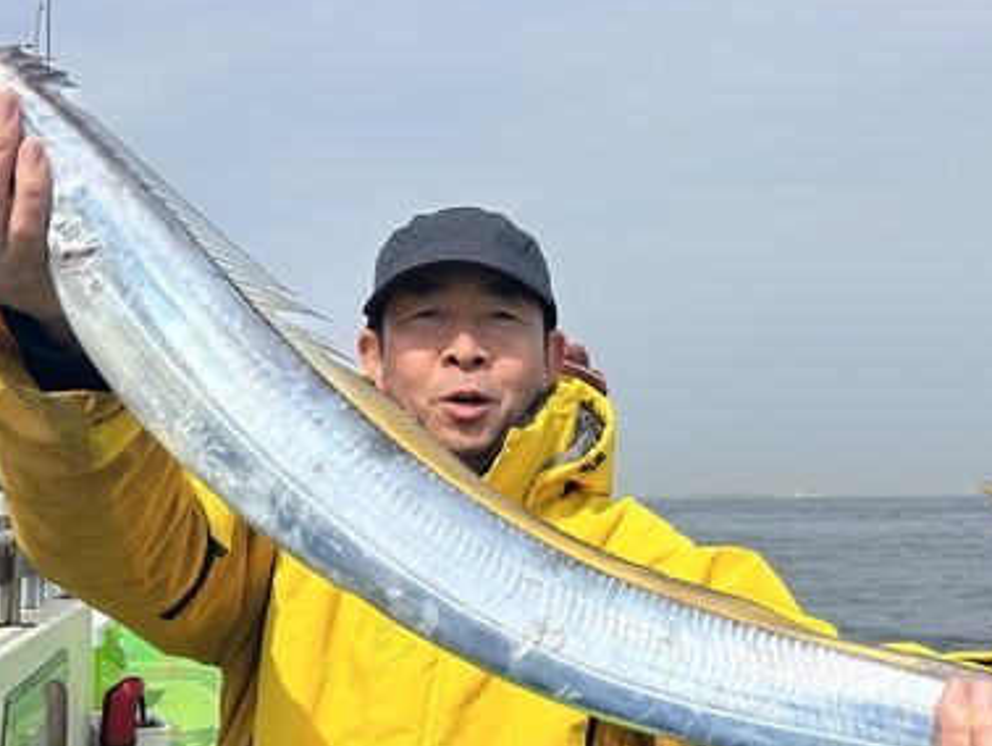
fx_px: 1262
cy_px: 536
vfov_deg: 32.4
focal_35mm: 44
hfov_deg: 42.9
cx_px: 480
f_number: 1.5
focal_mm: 5.7
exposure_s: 1/6579
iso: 50
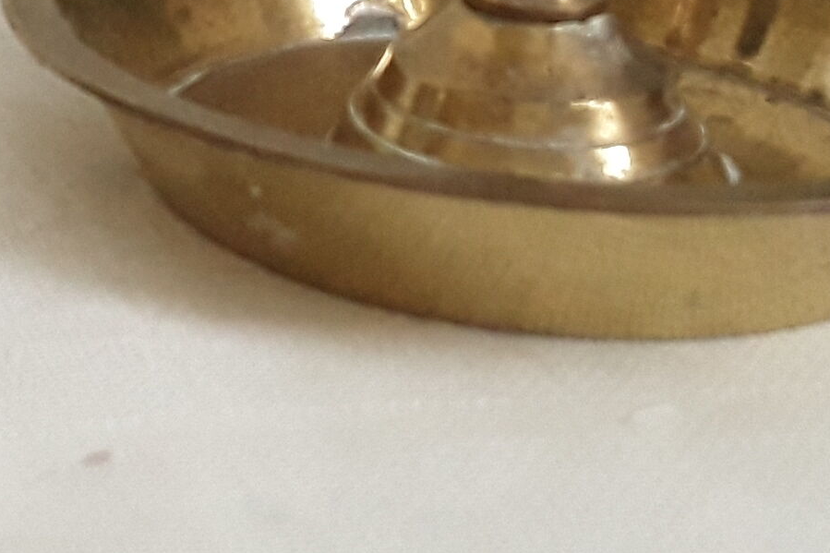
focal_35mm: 102
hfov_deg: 18.8
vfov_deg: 12.7
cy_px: -302
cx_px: -197
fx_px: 2351
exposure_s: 1/191
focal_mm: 2.91
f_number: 1.9
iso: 200
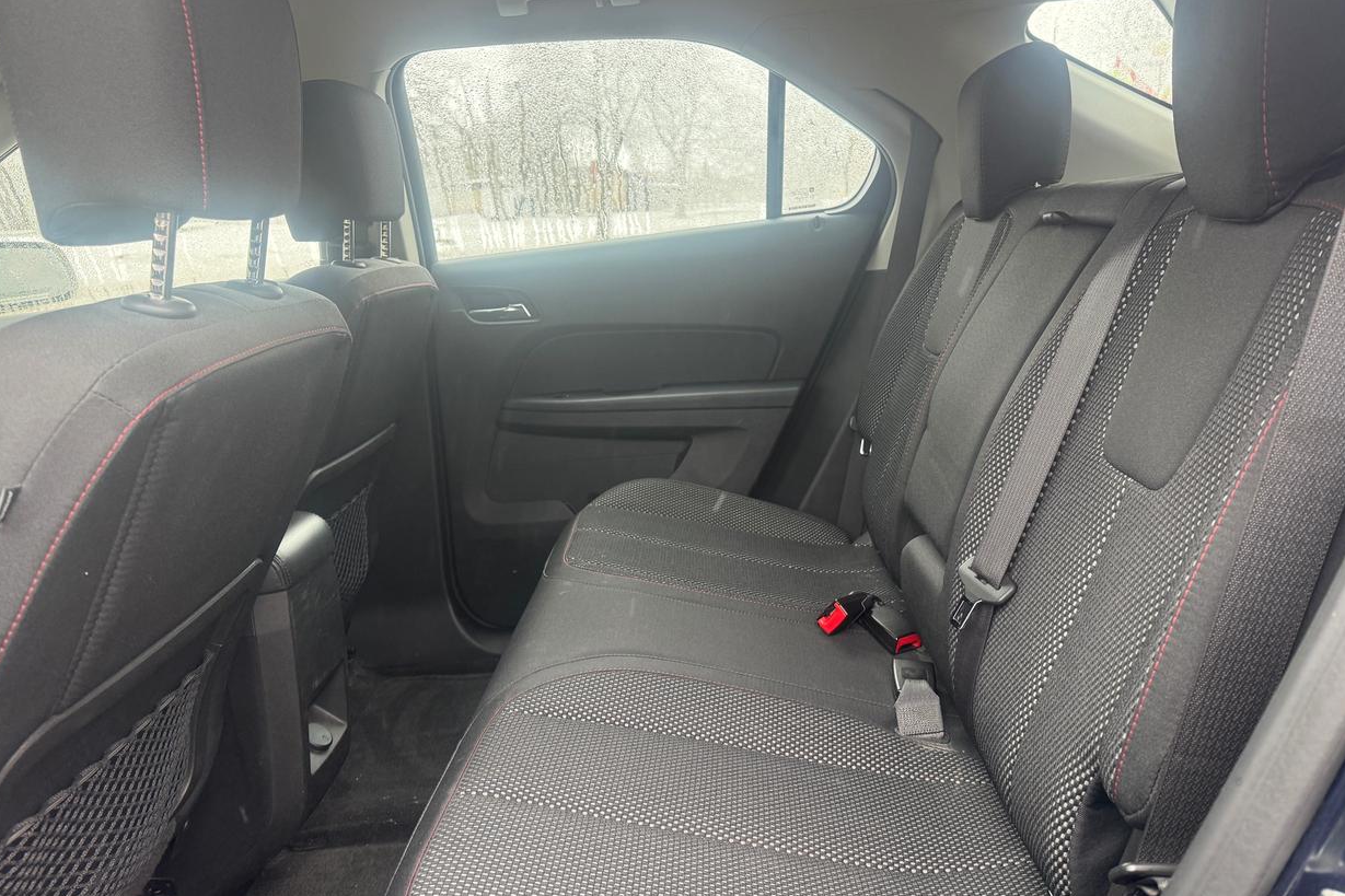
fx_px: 971
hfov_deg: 69.4
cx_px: 693
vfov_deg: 49.5
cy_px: 453
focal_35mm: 26
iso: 160
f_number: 1.78
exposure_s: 1/121
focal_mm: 6.76
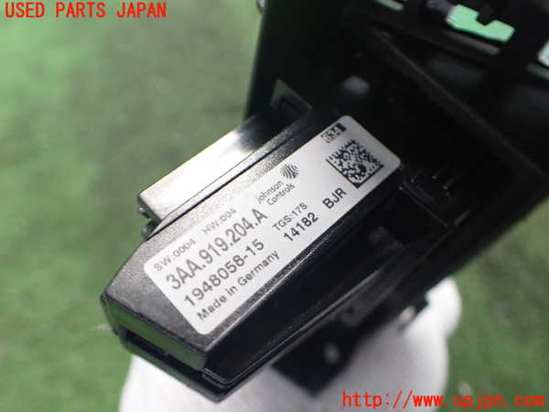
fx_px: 476
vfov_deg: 46.8
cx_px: 274
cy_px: 206
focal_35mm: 30
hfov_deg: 60.0
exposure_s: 1/50
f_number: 2.3
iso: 800
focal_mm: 5.4
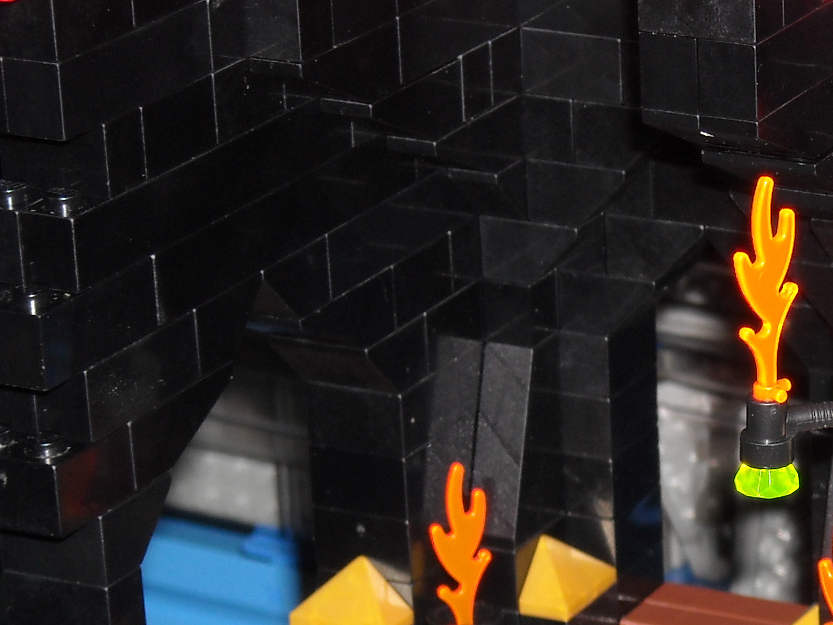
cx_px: 844
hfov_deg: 11.4
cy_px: 409
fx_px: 4115
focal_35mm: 171
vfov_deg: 8.7
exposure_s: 1/125
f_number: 4.1
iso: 100
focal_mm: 13.73
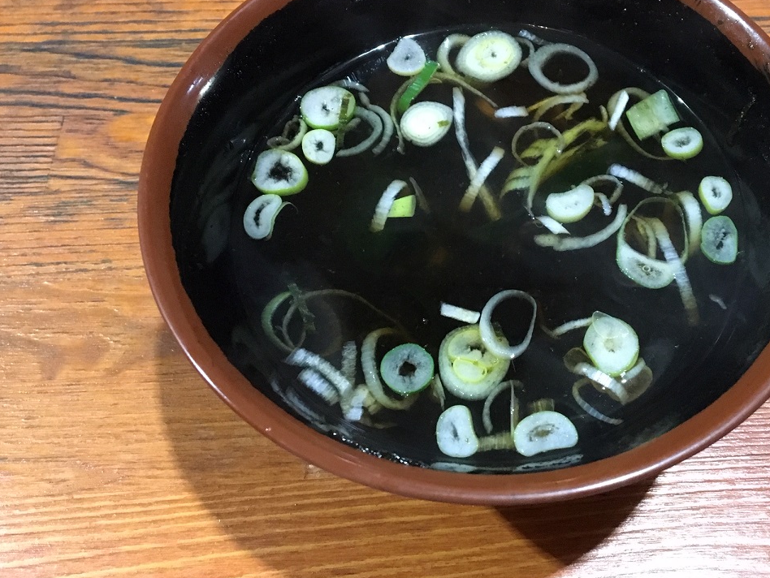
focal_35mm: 37
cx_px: 487
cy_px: 226
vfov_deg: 38.5
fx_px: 823
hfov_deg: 49.6
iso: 320
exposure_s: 1/15
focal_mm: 4.15
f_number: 2.2
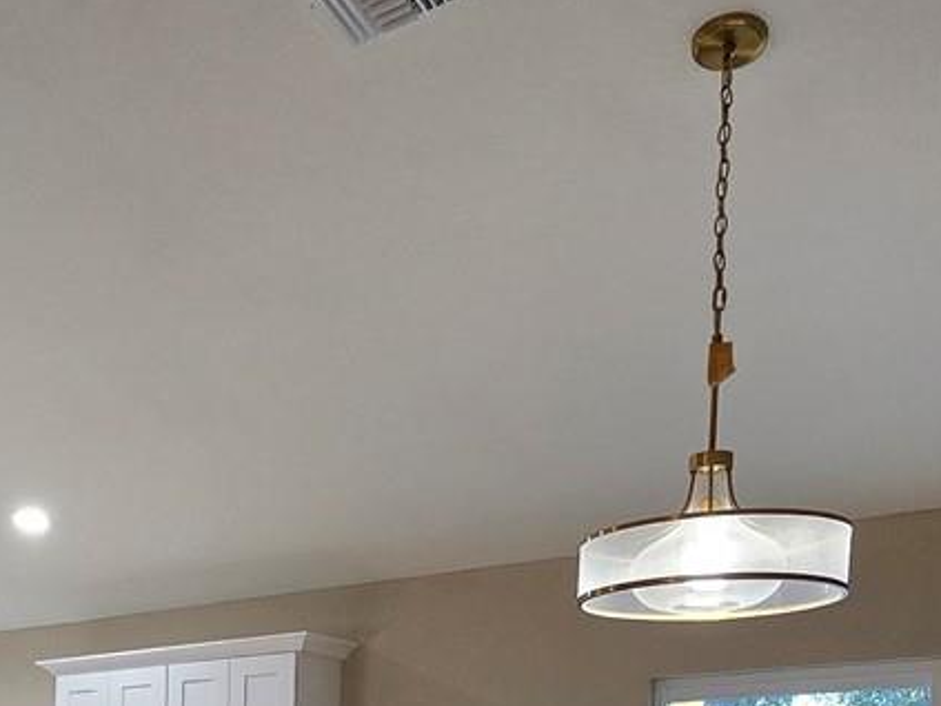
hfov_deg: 35.6
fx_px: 1332
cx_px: 27
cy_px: 968
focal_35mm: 49
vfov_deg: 24.9
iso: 100
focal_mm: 2.2
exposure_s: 1/60
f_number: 2.2
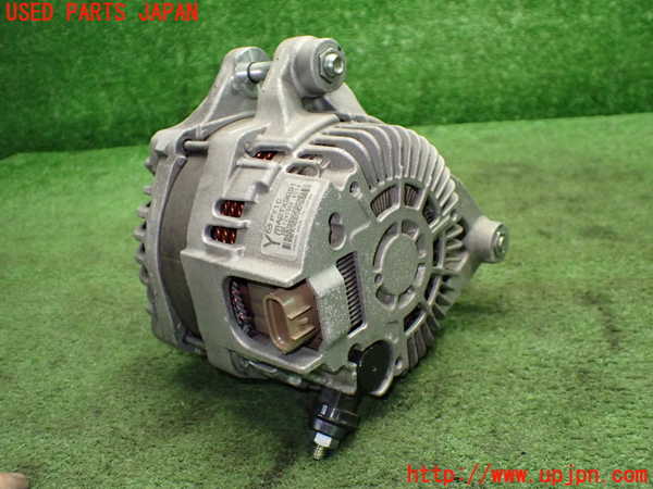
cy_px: 244
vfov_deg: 46.8
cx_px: 326
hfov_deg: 60.0
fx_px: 566
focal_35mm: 30
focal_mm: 5.4
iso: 800
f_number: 2.3
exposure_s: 1/125
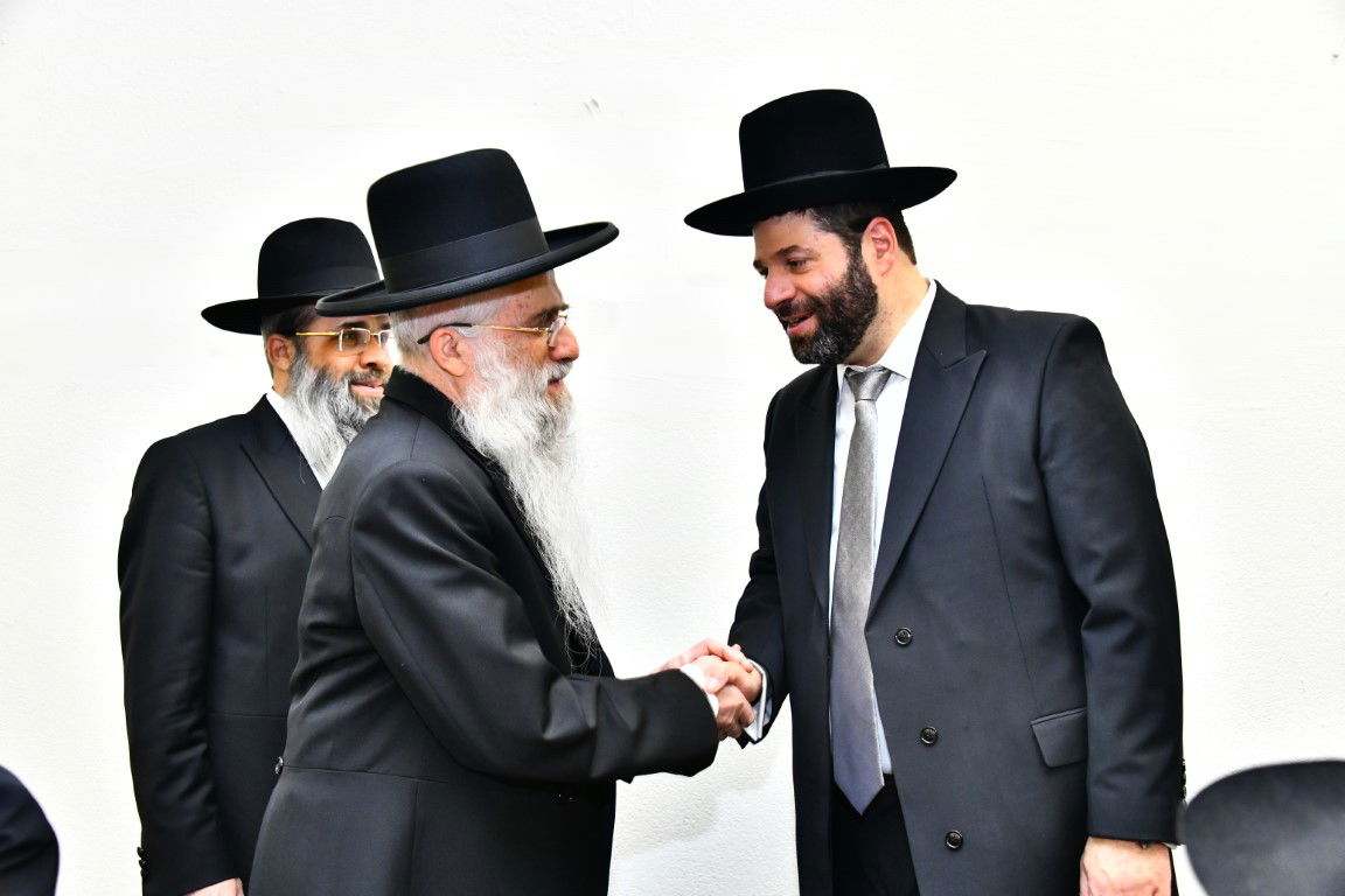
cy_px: 448
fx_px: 1569
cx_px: 672
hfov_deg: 46.4
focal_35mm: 42
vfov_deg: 31.9
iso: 2500
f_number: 5.6
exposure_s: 1/125
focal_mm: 42
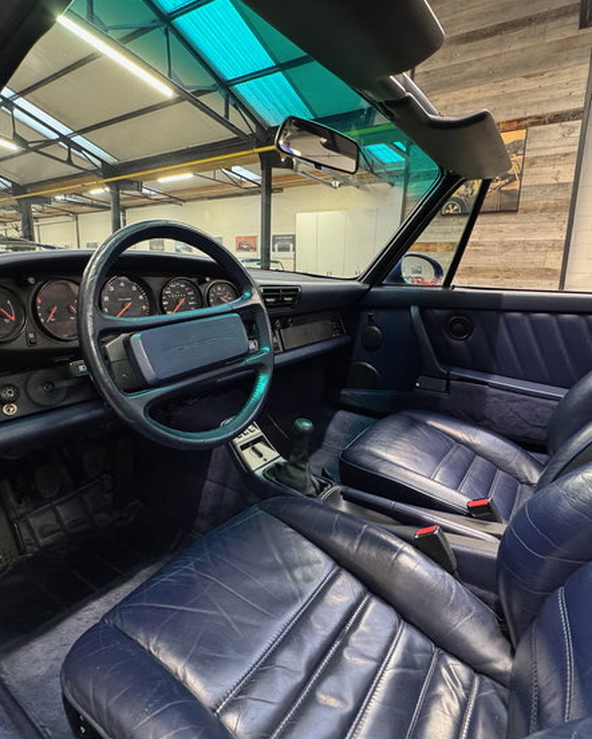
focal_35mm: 19
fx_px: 416
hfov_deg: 70.9
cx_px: 301
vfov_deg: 83.2
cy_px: 356
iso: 800
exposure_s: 1/50
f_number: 2.2
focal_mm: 2.22
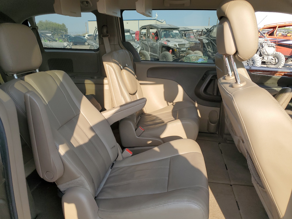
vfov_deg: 53.1
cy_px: 110
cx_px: 146
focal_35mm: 26
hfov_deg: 67.3
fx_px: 219
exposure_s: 1/714
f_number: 1.5
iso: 50
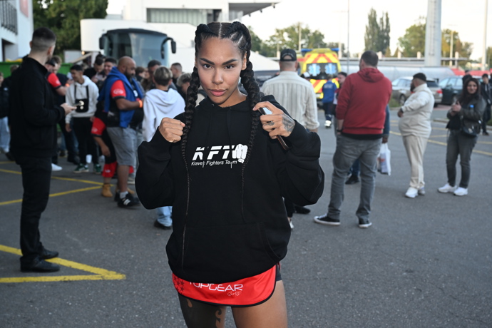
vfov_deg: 27.5
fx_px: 670
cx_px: 246
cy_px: 164
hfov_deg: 40.3
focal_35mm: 49
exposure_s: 1/250
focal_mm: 49
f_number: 5.6
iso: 640
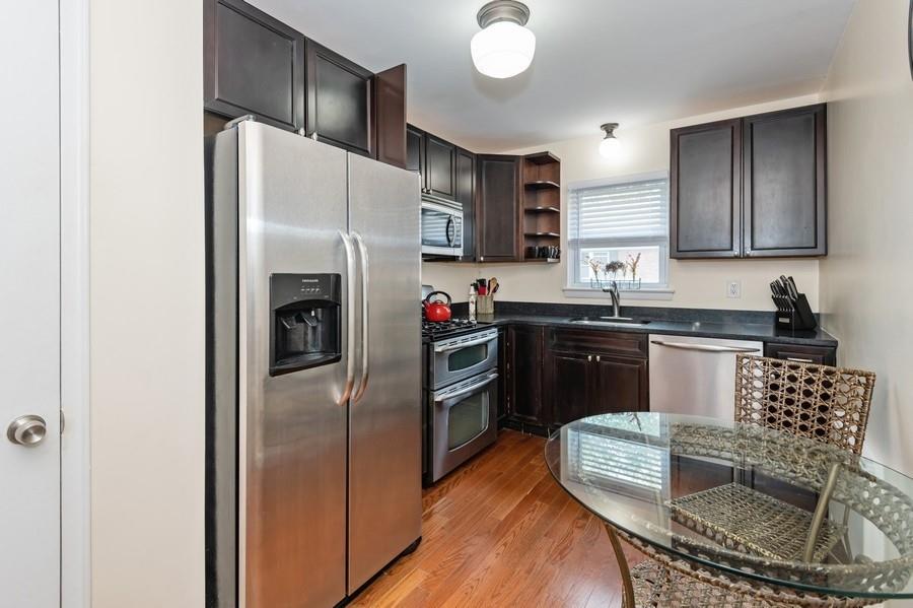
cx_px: 456
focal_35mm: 16
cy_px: 304
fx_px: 406
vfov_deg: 73.7
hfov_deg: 96.8
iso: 400
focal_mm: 16
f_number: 7.1
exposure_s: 1/60
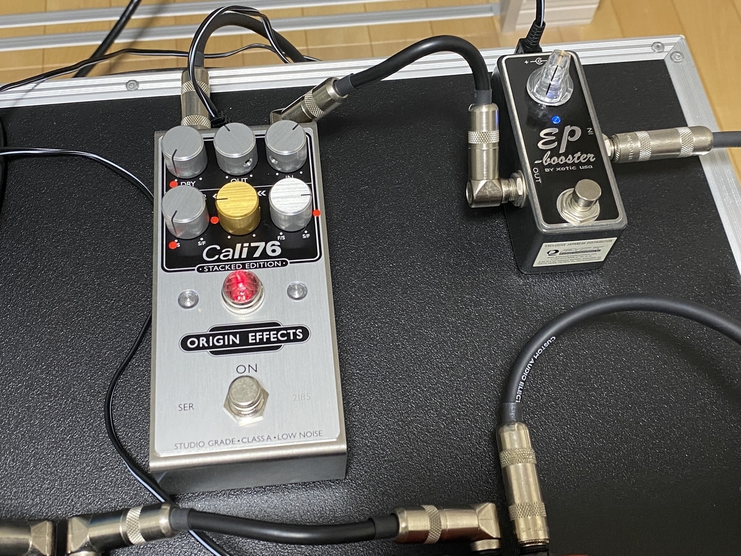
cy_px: 278
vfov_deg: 53.1
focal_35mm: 26
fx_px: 557
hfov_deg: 67.3
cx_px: 370
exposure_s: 1/50
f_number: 1.8
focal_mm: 4.25
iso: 250
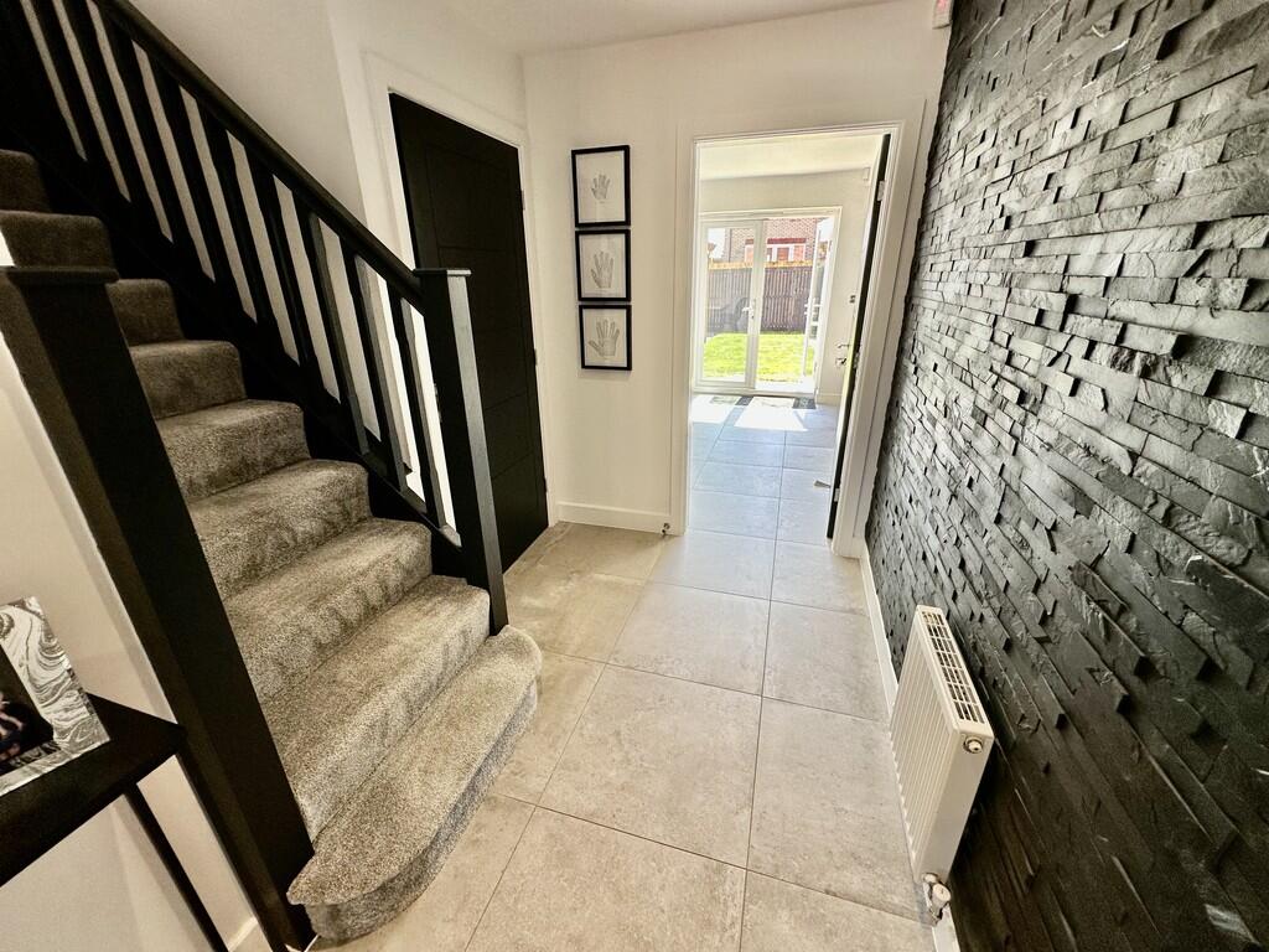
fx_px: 513
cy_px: 476
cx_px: 634
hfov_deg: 102.1
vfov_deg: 85.7
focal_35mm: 14
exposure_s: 1/100
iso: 64
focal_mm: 2.22
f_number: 2.2
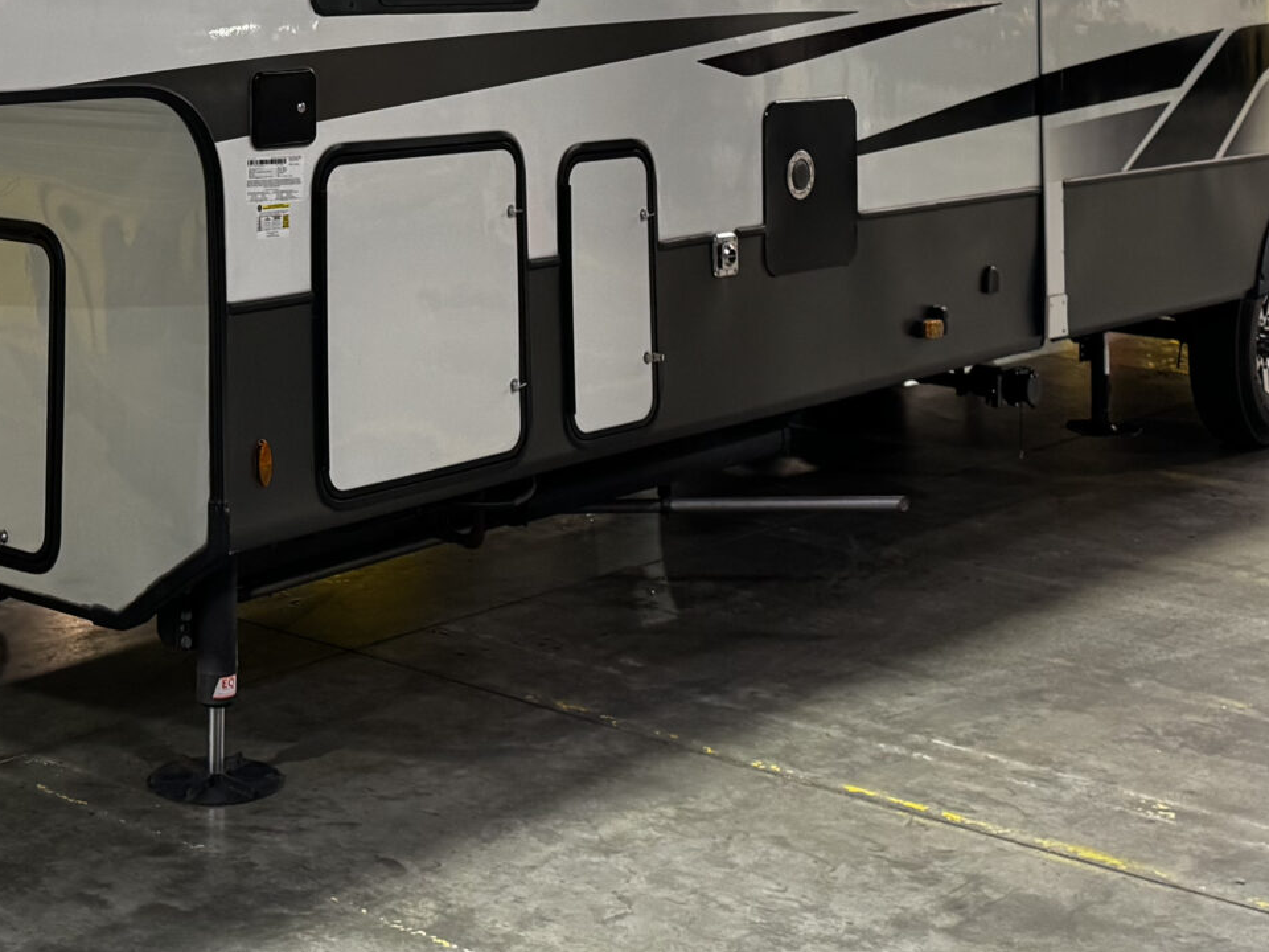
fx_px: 2346
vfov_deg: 21.6
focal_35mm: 64
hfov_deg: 29.8
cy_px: -132
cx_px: 309
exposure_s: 1/60
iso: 320
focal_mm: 6.76
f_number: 1.78
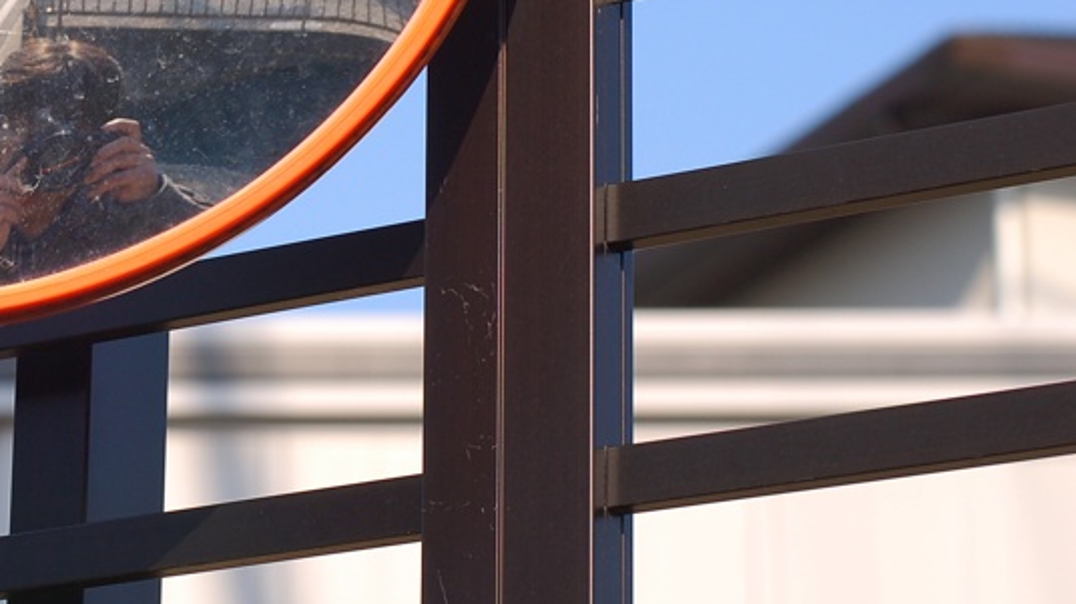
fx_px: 4278
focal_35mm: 150
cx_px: 72
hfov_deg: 14.2
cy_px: 201
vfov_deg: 8.1
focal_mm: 50
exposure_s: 1/250
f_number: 8
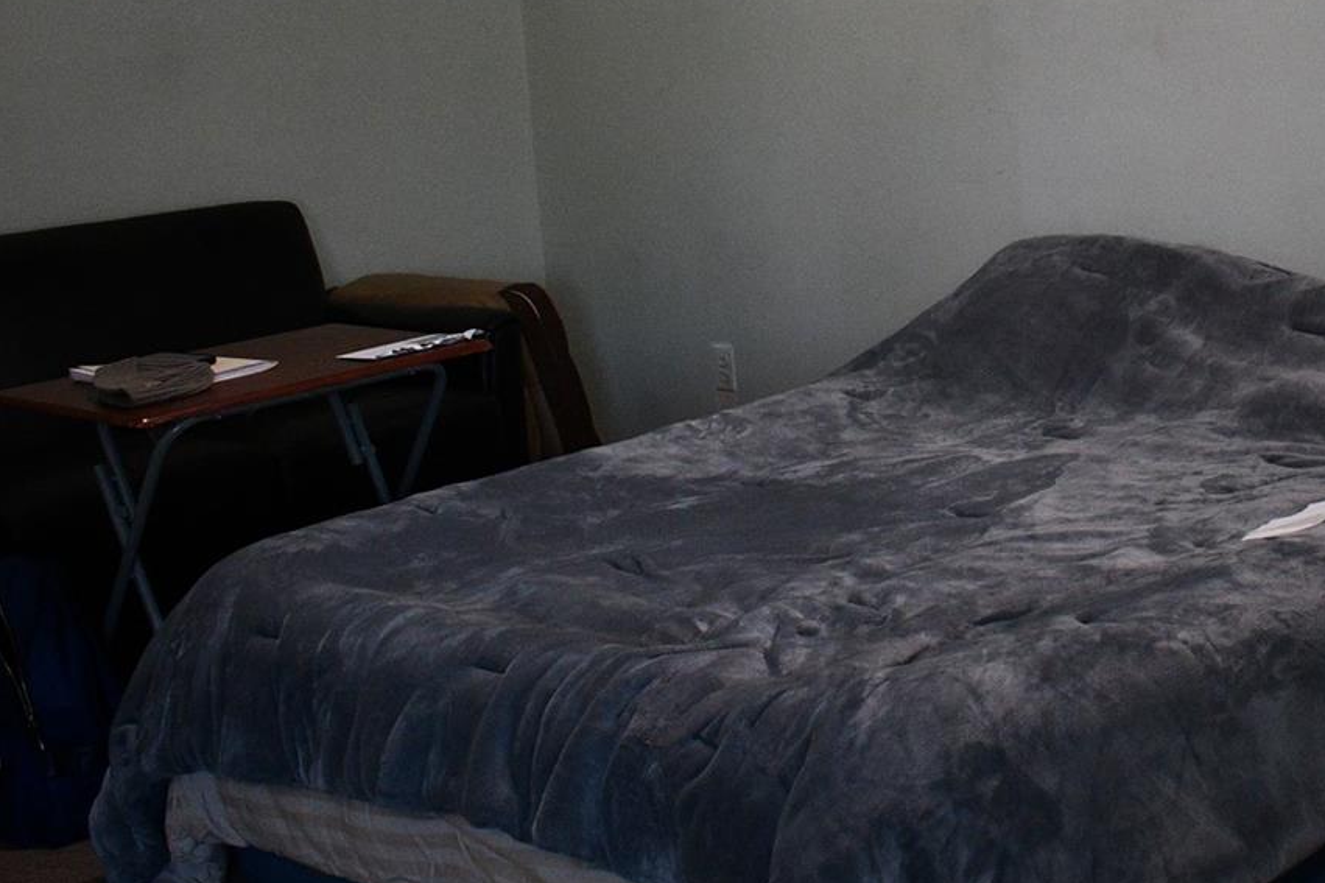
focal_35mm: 65
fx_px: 2392
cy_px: 245
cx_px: 1218
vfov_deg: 20.8
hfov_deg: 29.6
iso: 1400
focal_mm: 18
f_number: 3.5
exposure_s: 1/125
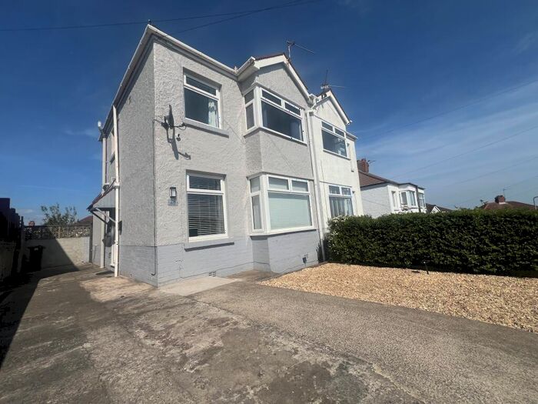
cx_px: 269
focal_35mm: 13
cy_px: 202
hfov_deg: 106.2
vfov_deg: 89.9
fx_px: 202
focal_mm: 1.57
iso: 40
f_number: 1.8
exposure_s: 1/5000
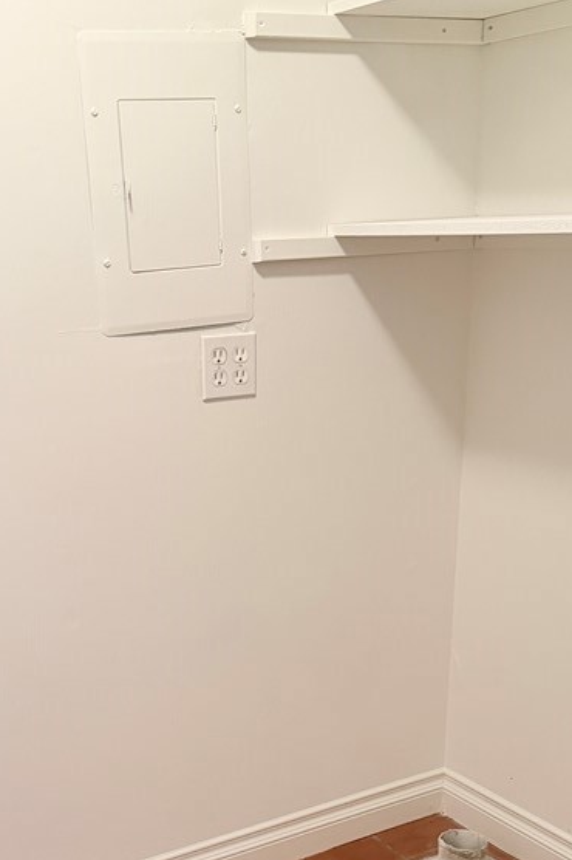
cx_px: 207
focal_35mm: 46
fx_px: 1098
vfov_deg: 40.6
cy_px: 713
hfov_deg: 29.1
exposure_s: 1/60
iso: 500
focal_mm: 6.76
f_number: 1.78
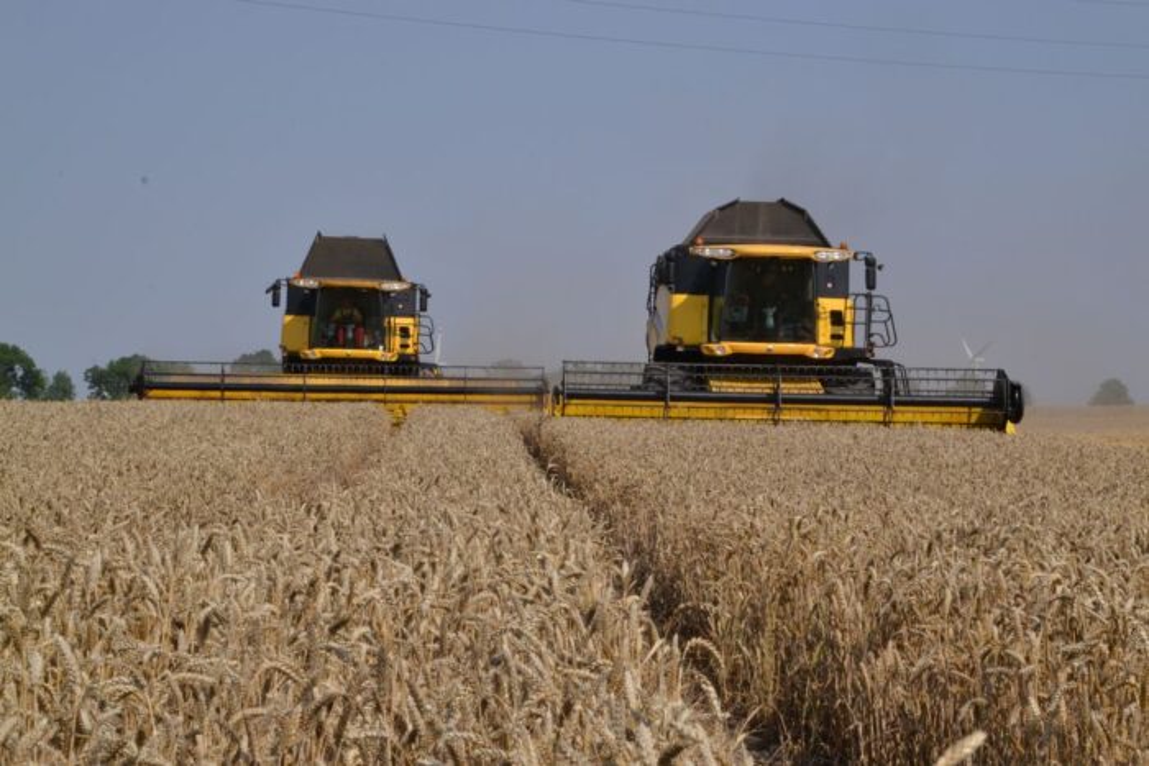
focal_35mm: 93
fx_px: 2969
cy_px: 383
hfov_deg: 21.9
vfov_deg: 14.7
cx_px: 574
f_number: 22
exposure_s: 1/200
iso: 400
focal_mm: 62
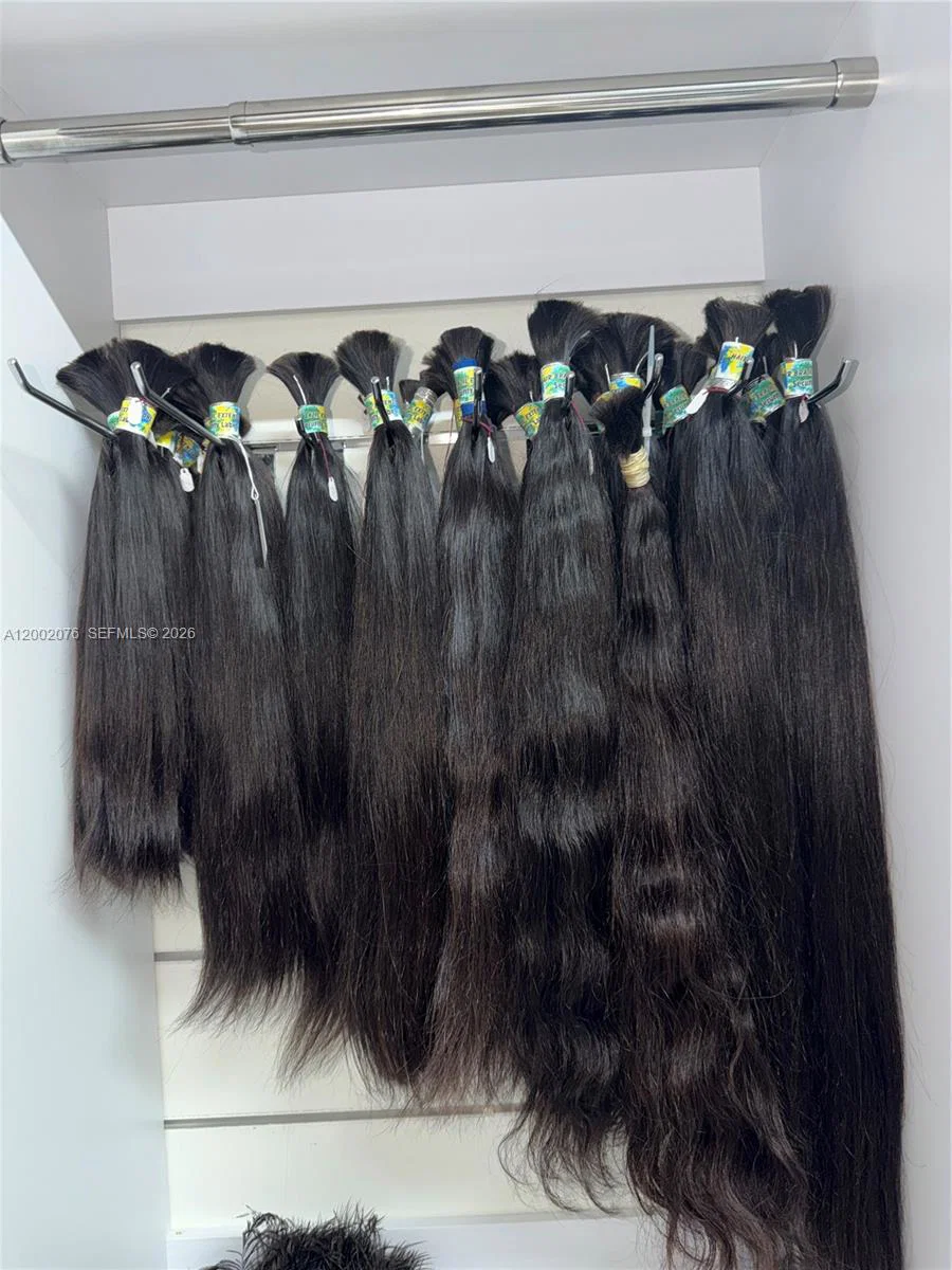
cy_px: 635
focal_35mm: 24
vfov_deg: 71.6
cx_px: 476
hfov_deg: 56.8
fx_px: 880
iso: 64
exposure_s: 1/15
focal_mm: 6.76
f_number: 1.78
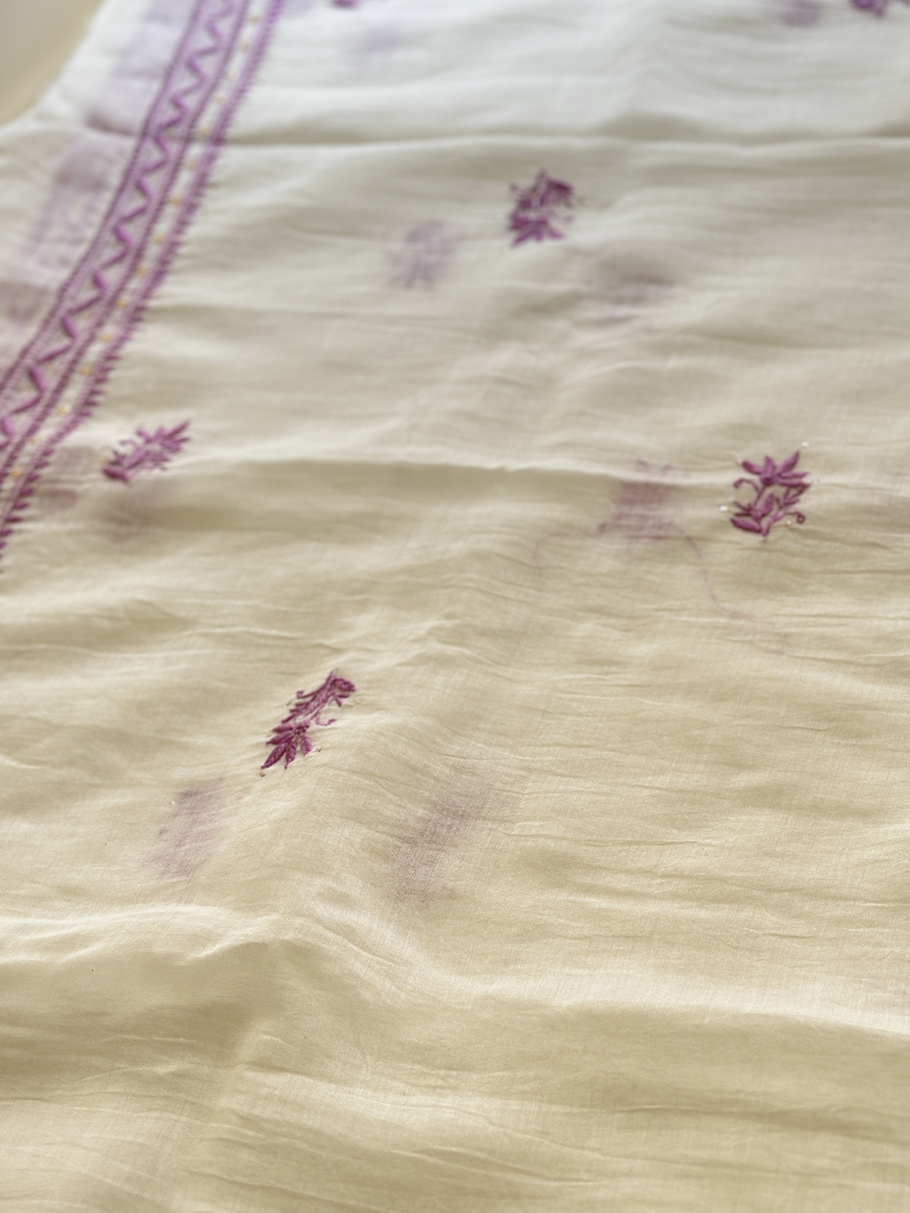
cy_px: 628
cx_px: 497
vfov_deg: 34.3
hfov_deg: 26.1
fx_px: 1963
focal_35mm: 56
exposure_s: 1/121
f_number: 1.78
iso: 125
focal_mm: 6.86
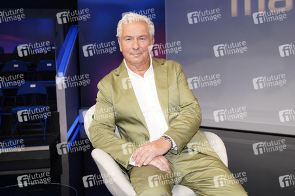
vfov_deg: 41.1
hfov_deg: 58.8
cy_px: 98
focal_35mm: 32
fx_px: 262
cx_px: 148
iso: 2000
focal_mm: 32
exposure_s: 1/160
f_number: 5
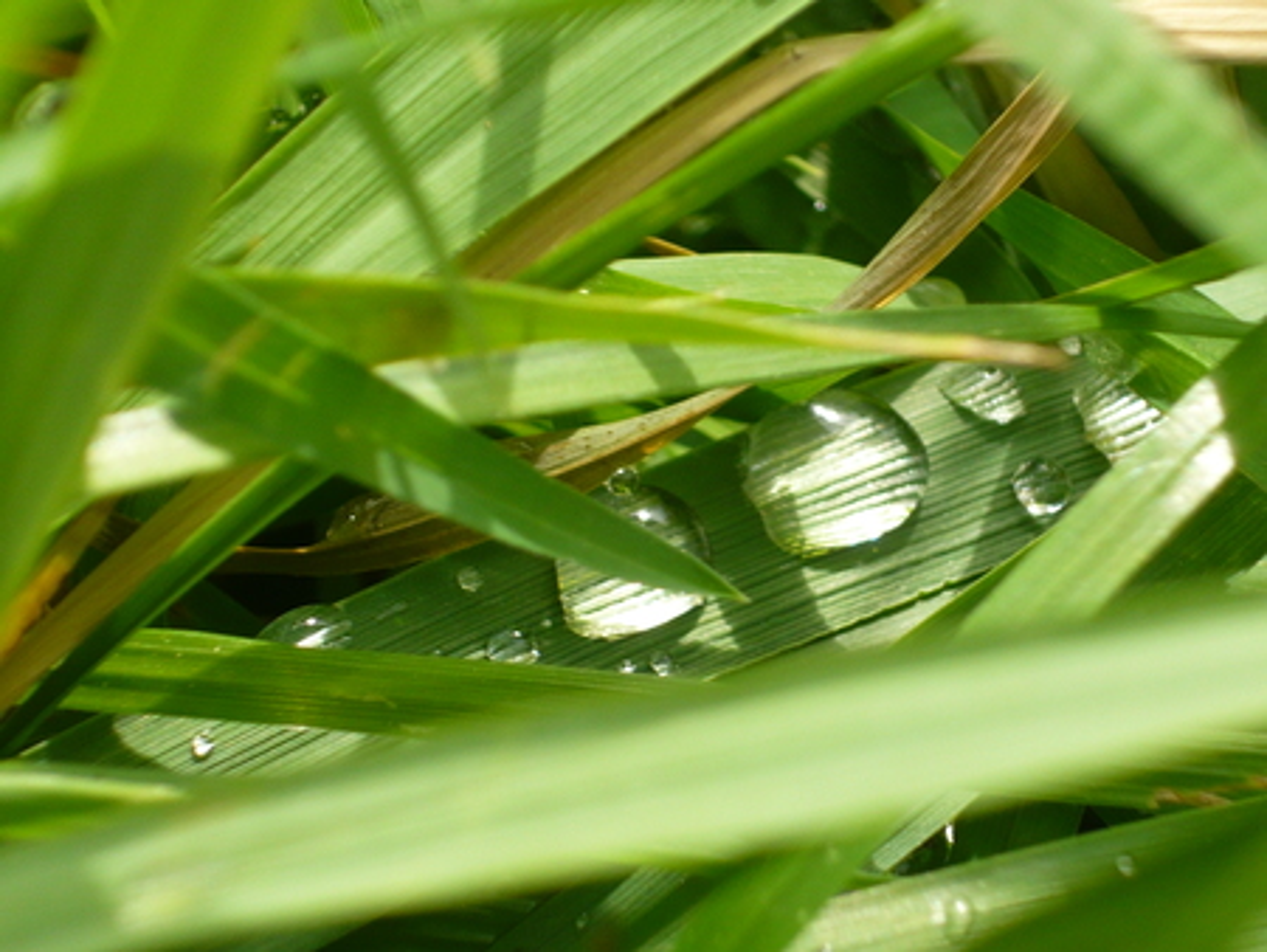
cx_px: 634
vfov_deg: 9.3
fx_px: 5859
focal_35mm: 160
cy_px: 476
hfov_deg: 12.3
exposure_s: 1/250
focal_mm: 16.5
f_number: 5.1
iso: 100
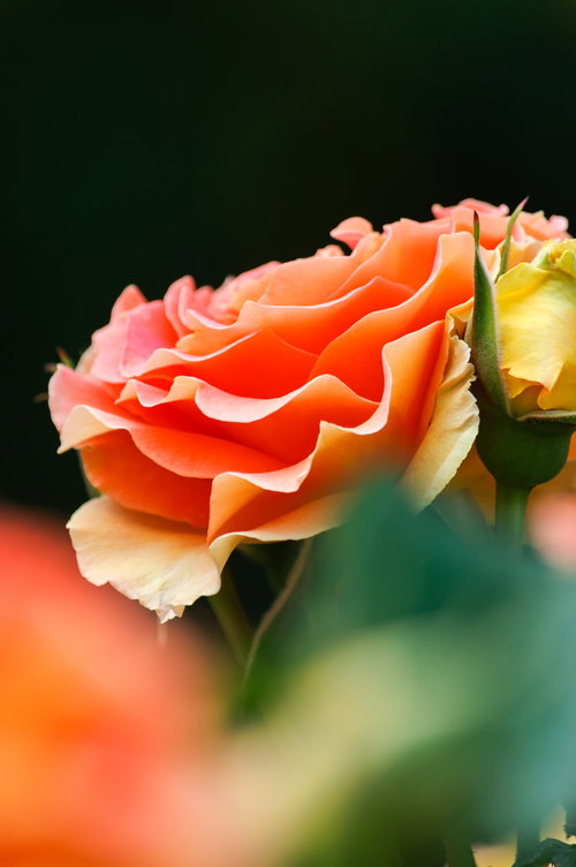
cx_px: 288
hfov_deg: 3.3
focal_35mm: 420
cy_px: 434
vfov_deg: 4.9
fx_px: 10098
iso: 200
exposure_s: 1/800
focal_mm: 280
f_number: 9
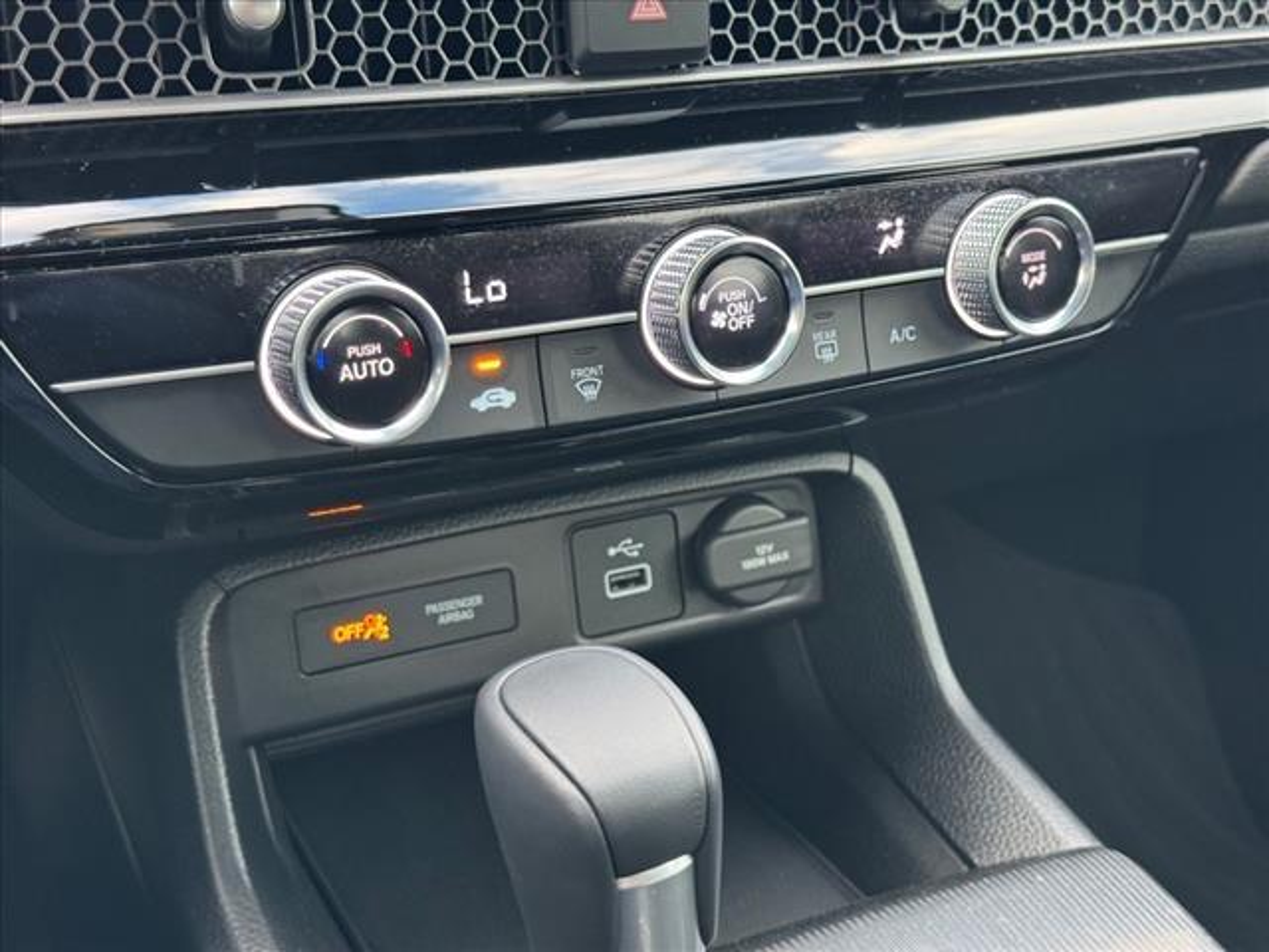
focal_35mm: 48
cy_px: 476
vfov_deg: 30.3
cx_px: 634
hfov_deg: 39.7
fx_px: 1760
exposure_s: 1/33
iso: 320
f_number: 1.78
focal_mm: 6.76
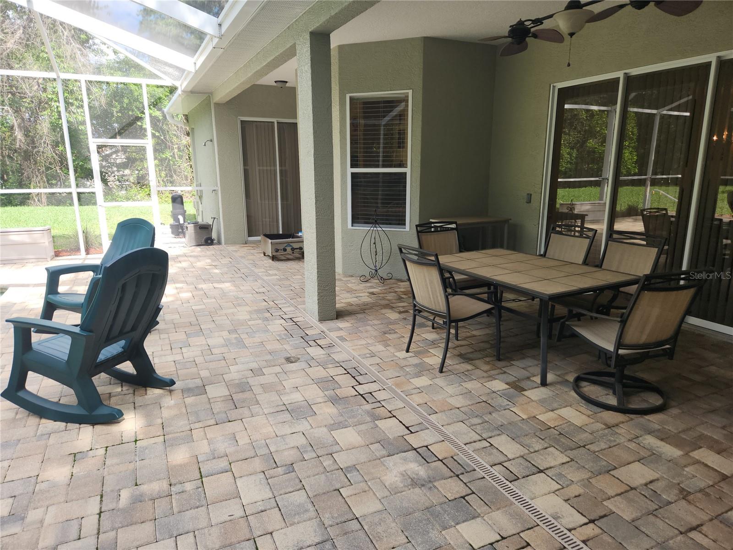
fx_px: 487
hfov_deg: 73.9
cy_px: 275
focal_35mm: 23
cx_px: 366
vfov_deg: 58.9
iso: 20
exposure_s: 1/177
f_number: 1.8
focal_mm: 5.4
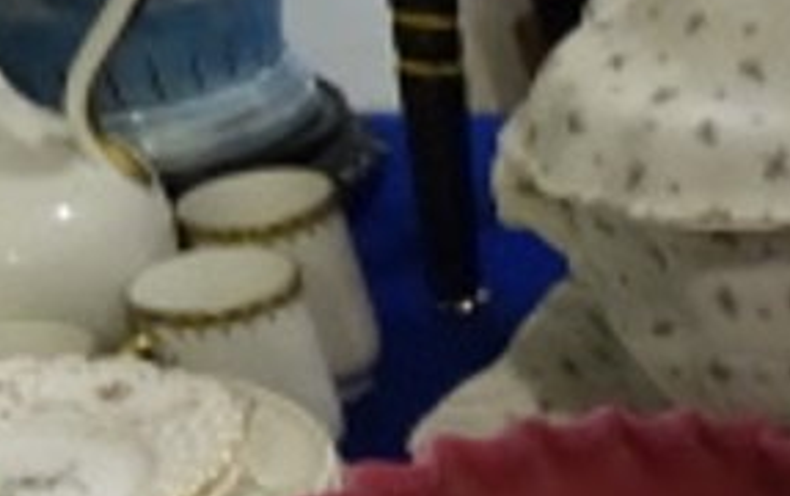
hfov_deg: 12.4
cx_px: 1881
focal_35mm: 134
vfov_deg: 8.6
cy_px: 1343
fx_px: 2888
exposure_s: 1/30
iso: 400
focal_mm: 4.1
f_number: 3.5
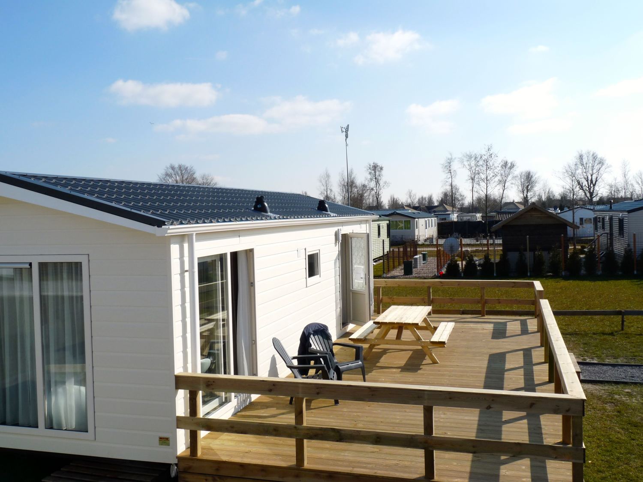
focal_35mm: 35
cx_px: 322
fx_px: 650
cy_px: 241
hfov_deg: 52.6
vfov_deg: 40.7
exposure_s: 1/500
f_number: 5.6
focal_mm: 6.2
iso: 100
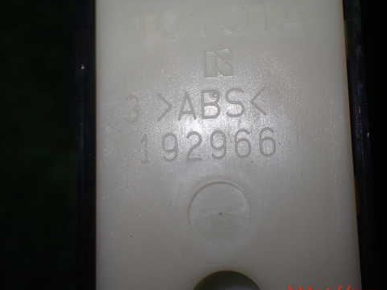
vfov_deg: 24.8
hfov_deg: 32.6
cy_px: 122
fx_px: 659
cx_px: 228
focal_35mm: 59
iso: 100
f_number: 3.1
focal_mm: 8.4
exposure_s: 1/125
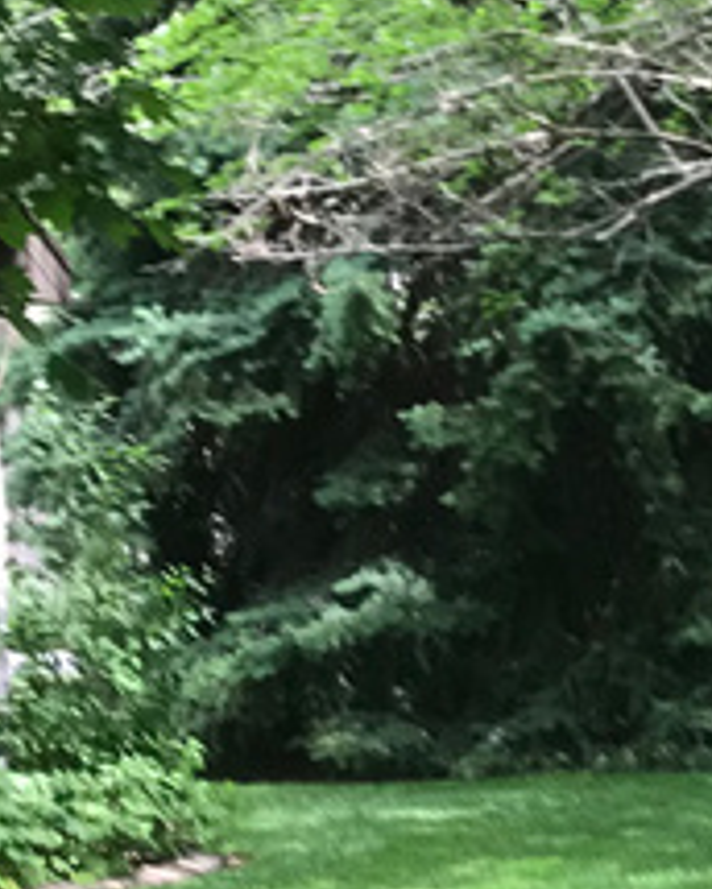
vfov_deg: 14.7
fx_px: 3424
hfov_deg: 11.3
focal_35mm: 130
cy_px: 794
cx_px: 1122
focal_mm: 3.99
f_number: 1.8
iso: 25
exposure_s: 1/120
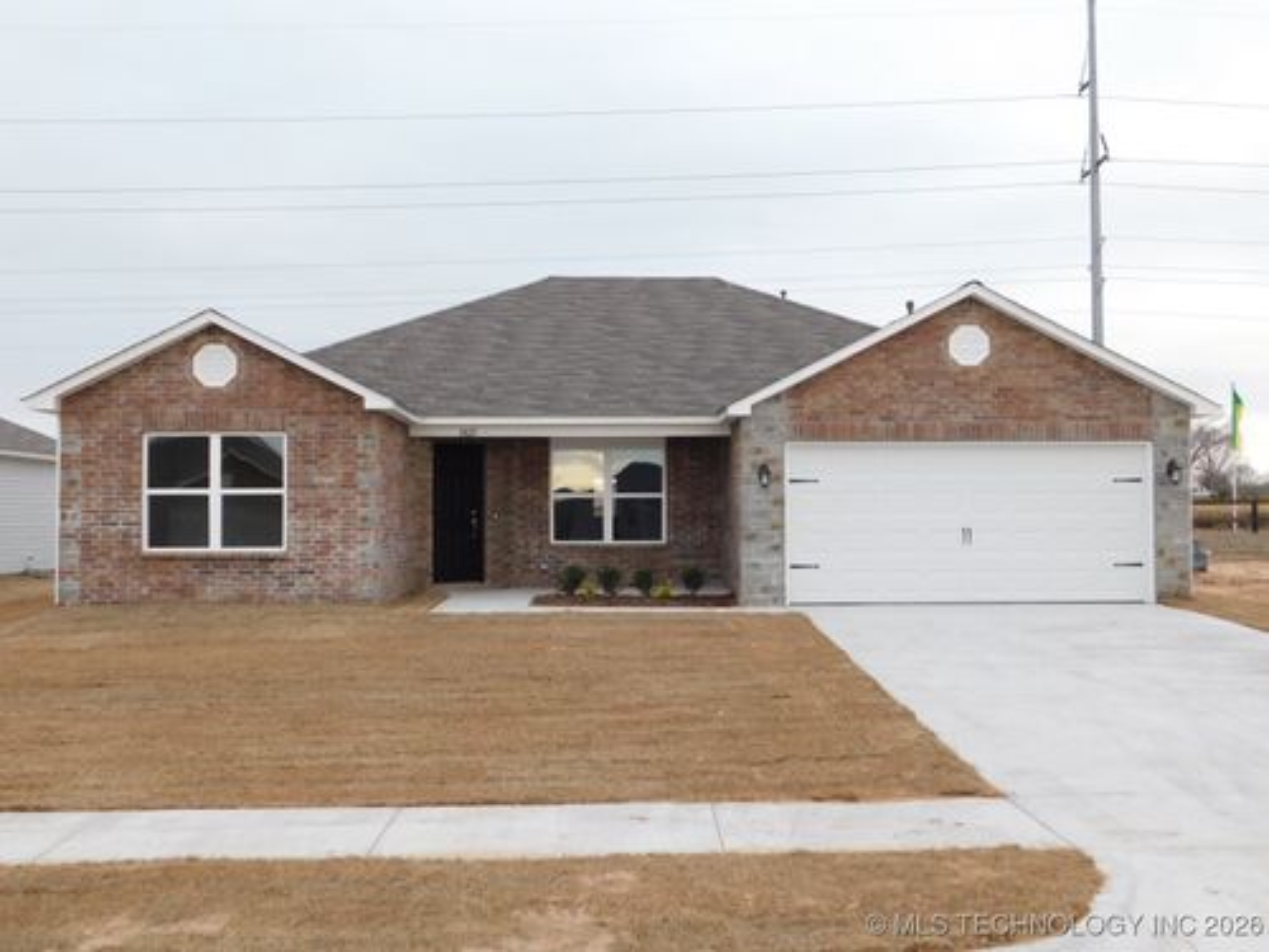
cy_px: 476
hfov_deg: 51.4
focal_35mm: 36
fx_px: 1320
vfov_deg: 39.7
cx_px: 634
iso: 125
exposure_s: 1/160
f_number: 3.5
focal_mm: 6.3
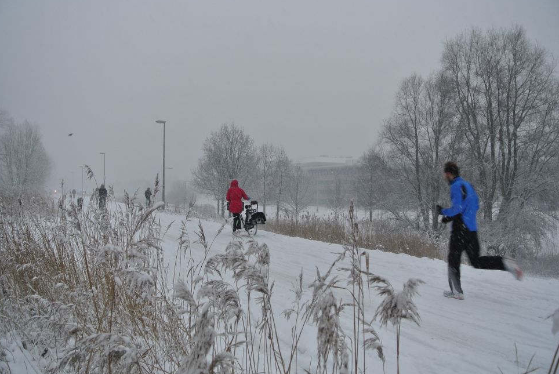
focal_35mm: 28
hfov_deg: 65.4
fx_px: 435
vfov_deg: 46.5
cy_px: 187
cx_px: 274
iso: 100
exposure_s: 1/60
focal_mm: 10
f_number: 3.5
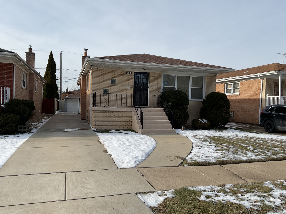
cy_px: 107
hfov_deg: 61.7
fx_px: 240
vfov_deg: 48.2
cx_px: 143
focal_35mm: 29
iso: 16
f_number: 1.8
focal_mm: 3
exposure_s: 1/2227
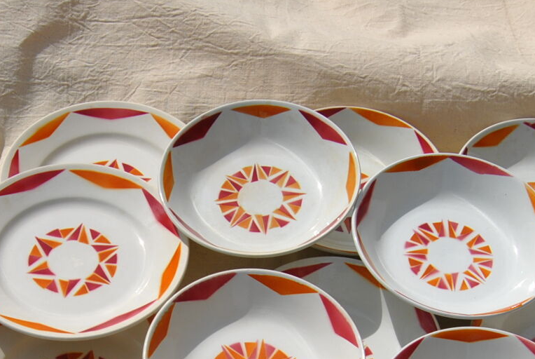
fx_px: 1131
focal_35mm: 76
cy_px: 445
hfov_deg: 26.4
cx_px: 167
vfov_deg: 17.1
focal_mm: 20
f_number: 10
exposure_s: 1/400
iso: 100
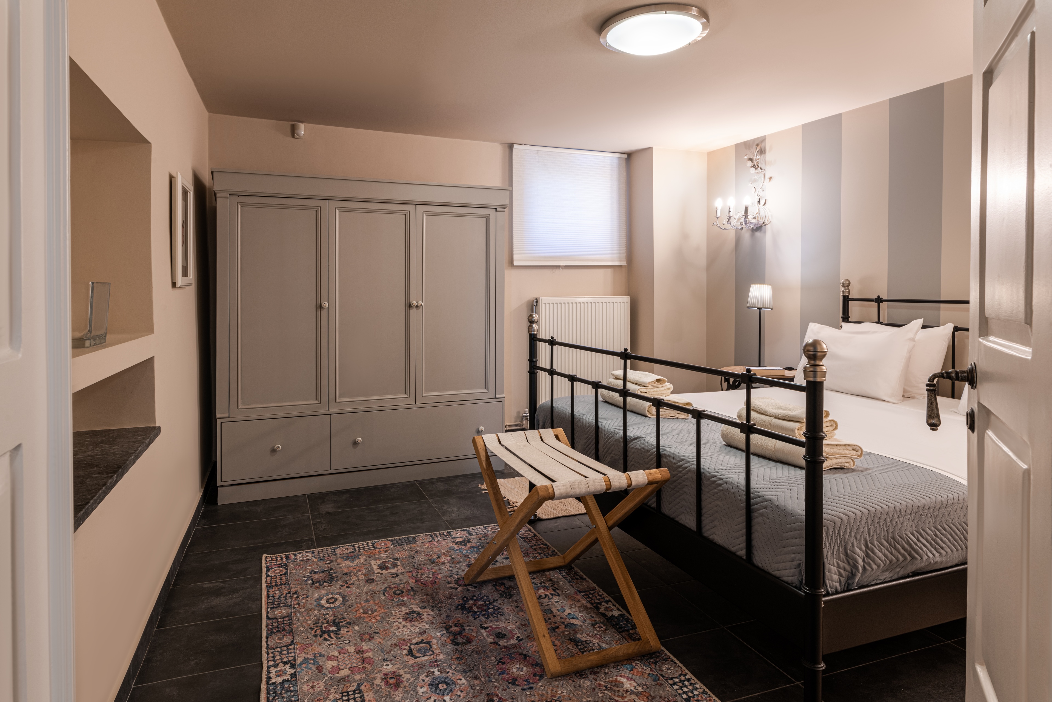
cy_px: 351
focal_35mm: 20
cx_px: 526
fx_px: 584
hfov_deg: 84.0
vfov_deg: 61.9
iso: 100
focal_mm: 20
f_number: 13
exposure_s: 2
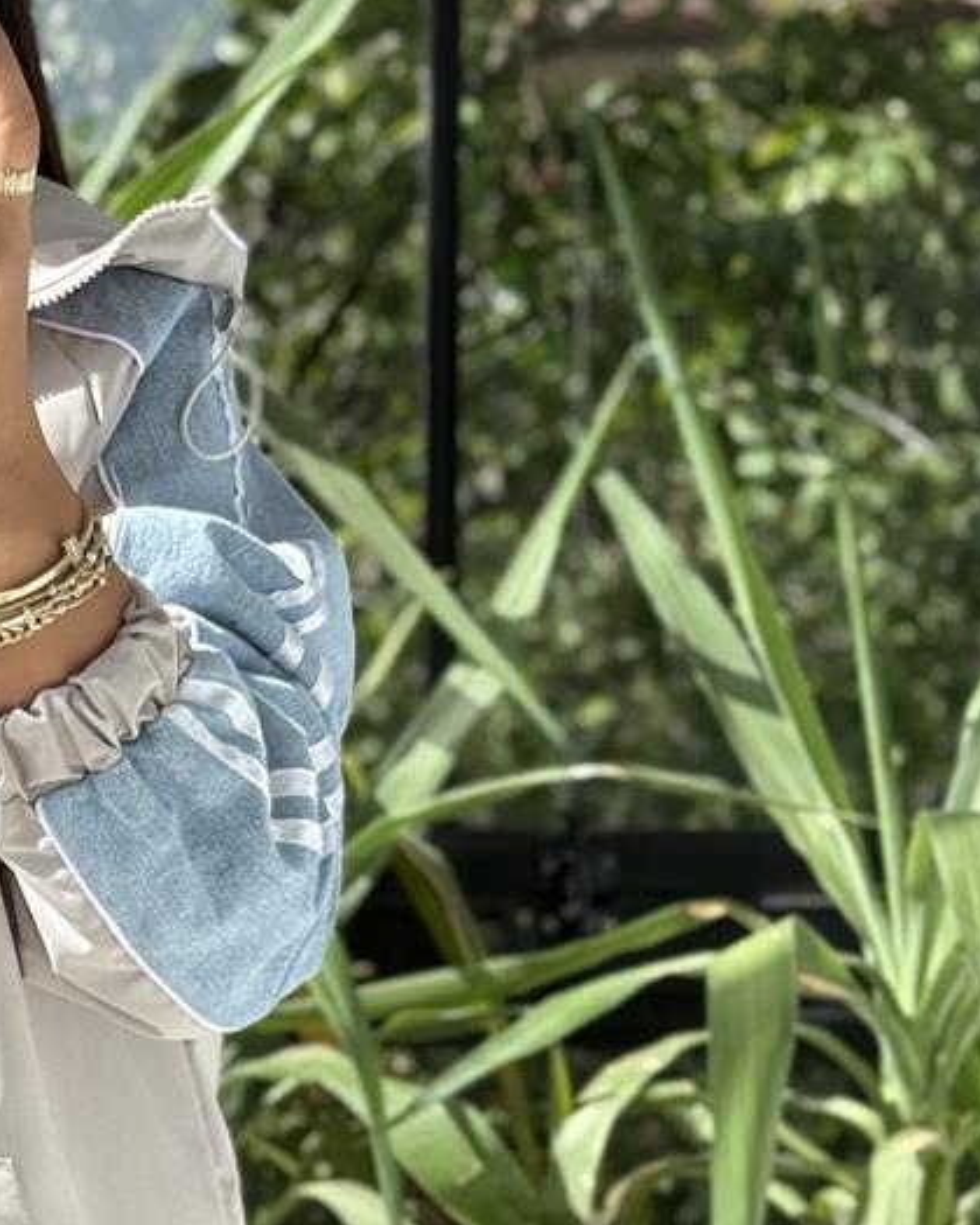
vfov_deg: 16.1
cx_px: -117
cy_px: 878
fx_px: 4314
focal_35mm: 119
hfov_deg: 12.7
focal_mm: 6.76
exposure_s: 1/769
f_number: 1.78
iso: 64
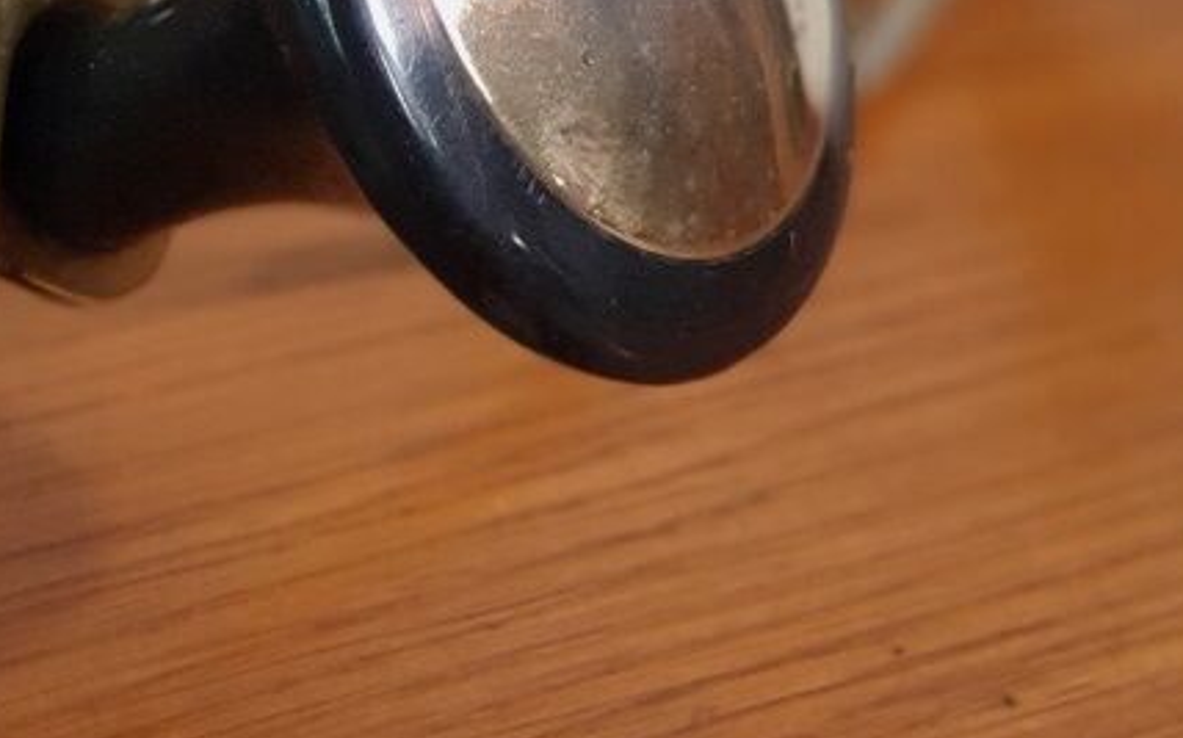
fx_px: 4254
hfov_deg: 15.8
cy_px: -102
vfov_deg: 9.8
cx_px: 514
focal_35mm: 132
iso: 400
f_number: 2.4
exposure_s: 1/25
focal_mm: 6
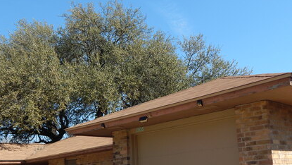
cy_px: 109
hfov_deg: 43.6
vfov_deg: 25.4
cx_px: 160
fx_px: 364
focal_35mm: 47
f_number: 3.2
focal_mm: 5.1
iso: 125
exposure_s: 1/1250
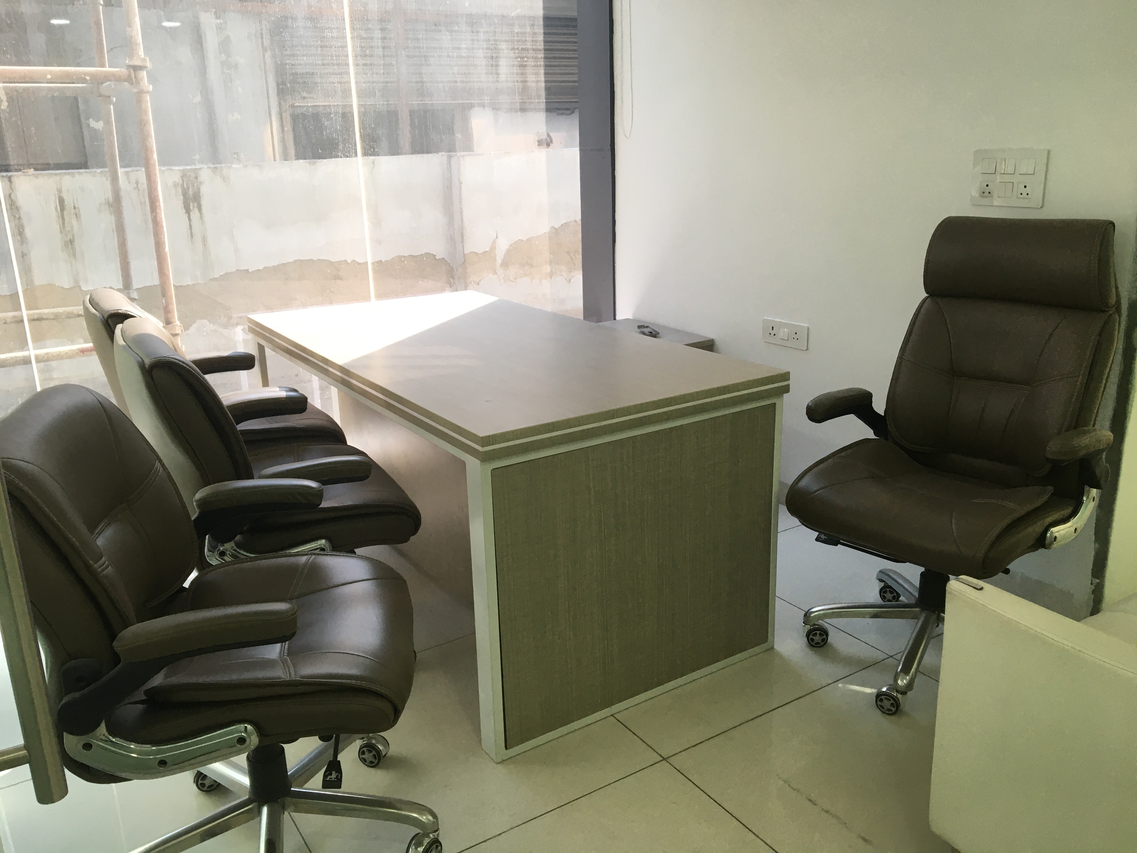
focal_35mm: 29
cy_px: 426
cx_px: 568
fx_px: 953
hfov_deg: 61.7
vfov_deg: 48.2
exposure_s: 1/33
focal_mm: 4.15
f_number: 2.2
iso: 32
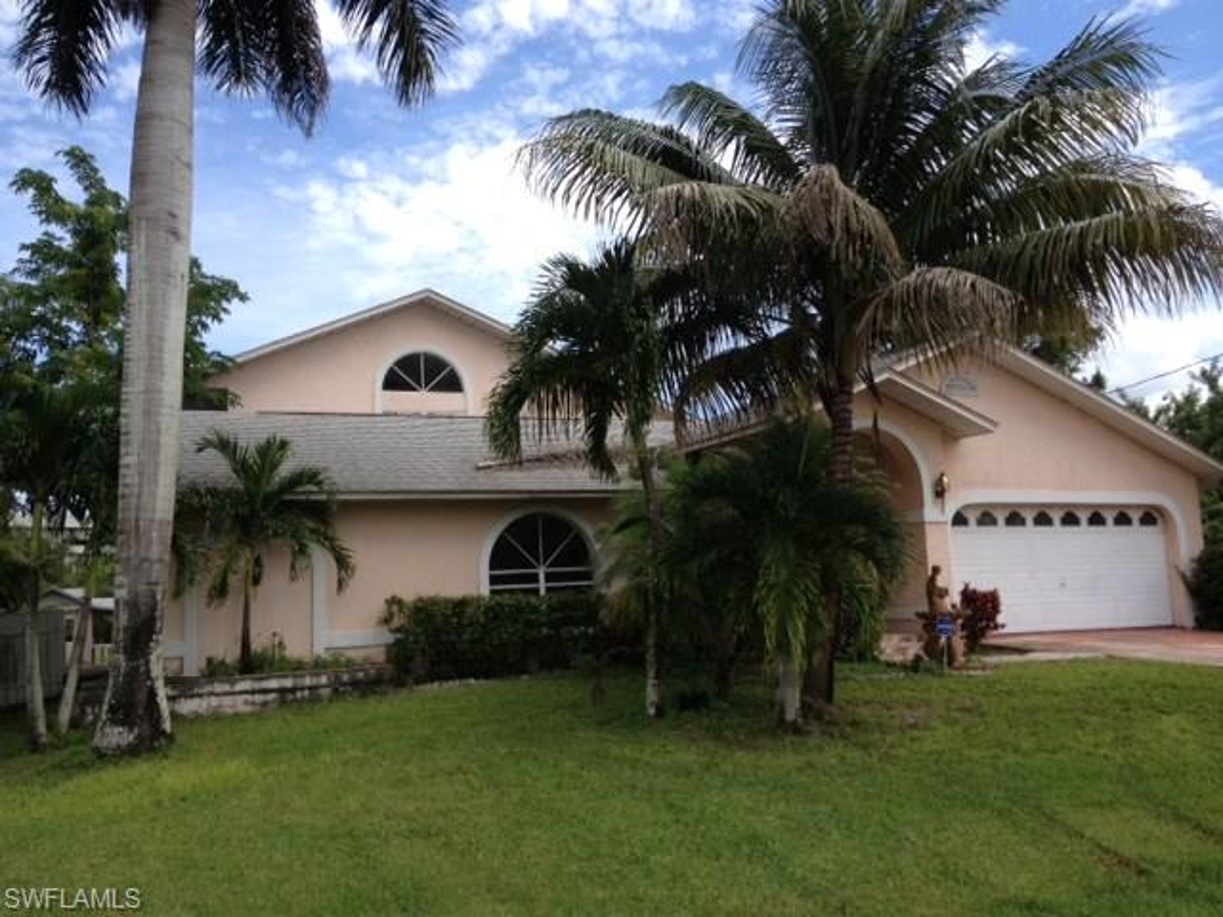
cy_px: 458
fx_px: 1237
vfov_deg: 40.7
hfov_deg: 52.6
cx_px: 612
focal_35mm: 35
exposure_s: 1/1200
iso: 50
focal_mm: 4.28
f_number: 2.4
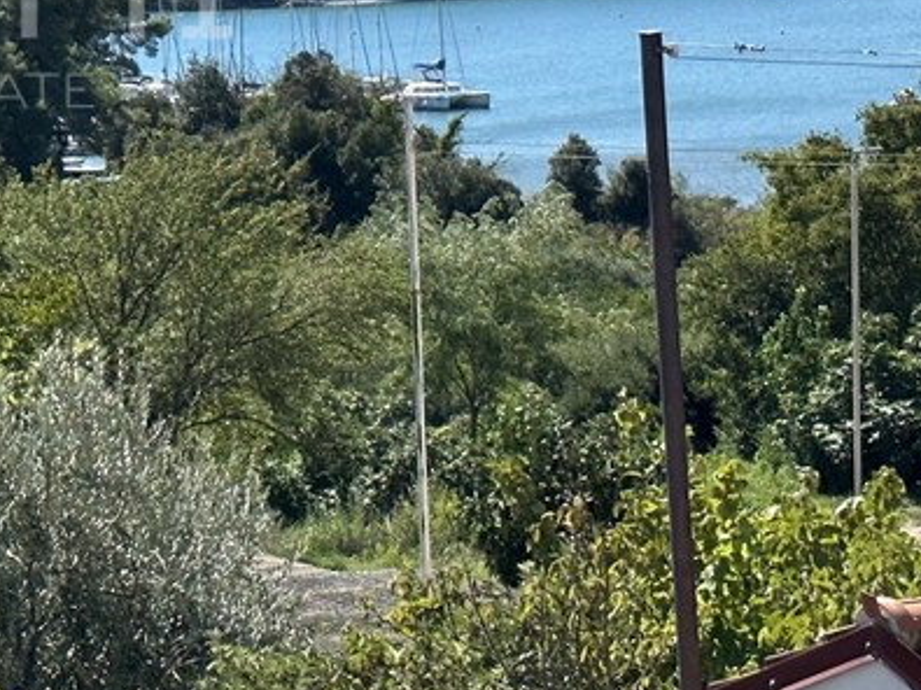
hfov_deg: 13.3
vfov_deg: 10.1
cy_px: 12
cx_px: -100
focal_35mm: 146
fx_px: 3883
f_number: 1.78
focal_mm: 6.86
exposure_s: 1/7634
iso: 64
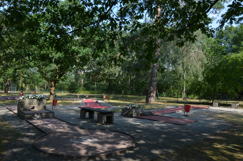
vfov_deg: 47.7
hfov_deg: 67.5
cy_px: 80
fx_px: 182
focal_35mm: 27
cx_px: 122
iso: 100
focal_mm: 18
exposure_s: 1/60
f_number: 11
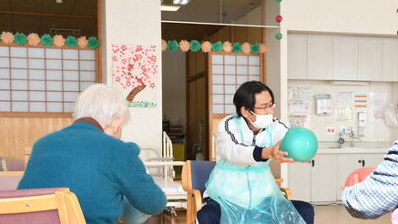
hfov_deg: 30.4
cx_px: 262
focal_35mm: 69
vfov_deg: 17.4
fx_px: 728
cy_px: 150
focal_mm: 32
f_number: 8
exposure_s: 1/50
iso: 560
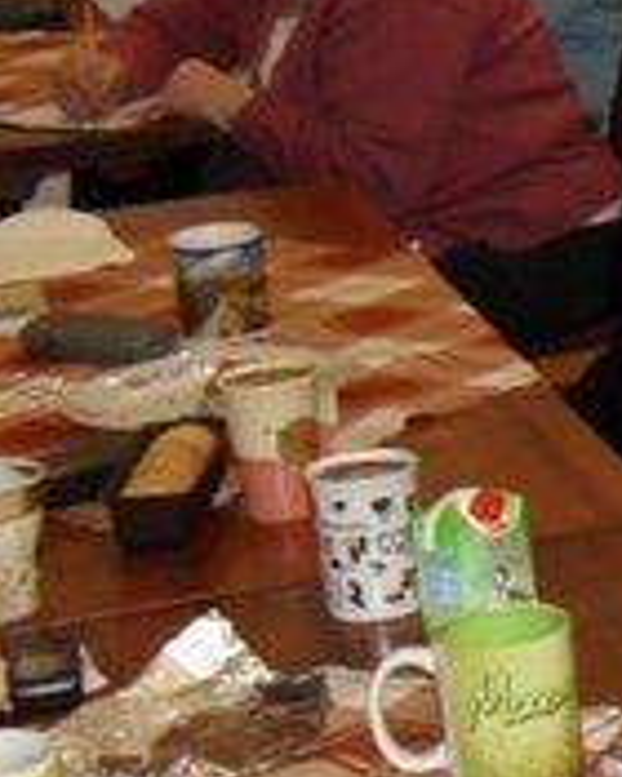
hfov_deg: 9.9
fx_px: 3176
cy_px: 386
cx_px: 1439
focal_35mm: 138
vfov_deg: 14.0
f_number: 2.8
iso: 200
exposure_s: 1/45
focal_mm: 6.3
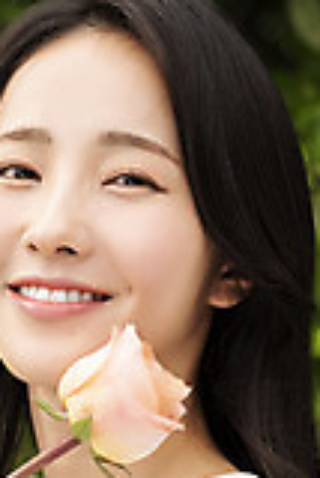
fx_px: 3499
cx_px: 4
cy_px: 353
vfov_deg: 7.8
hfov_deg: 5.2
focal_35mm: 263
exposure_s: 1/400
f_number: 4
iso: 100
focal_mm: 105
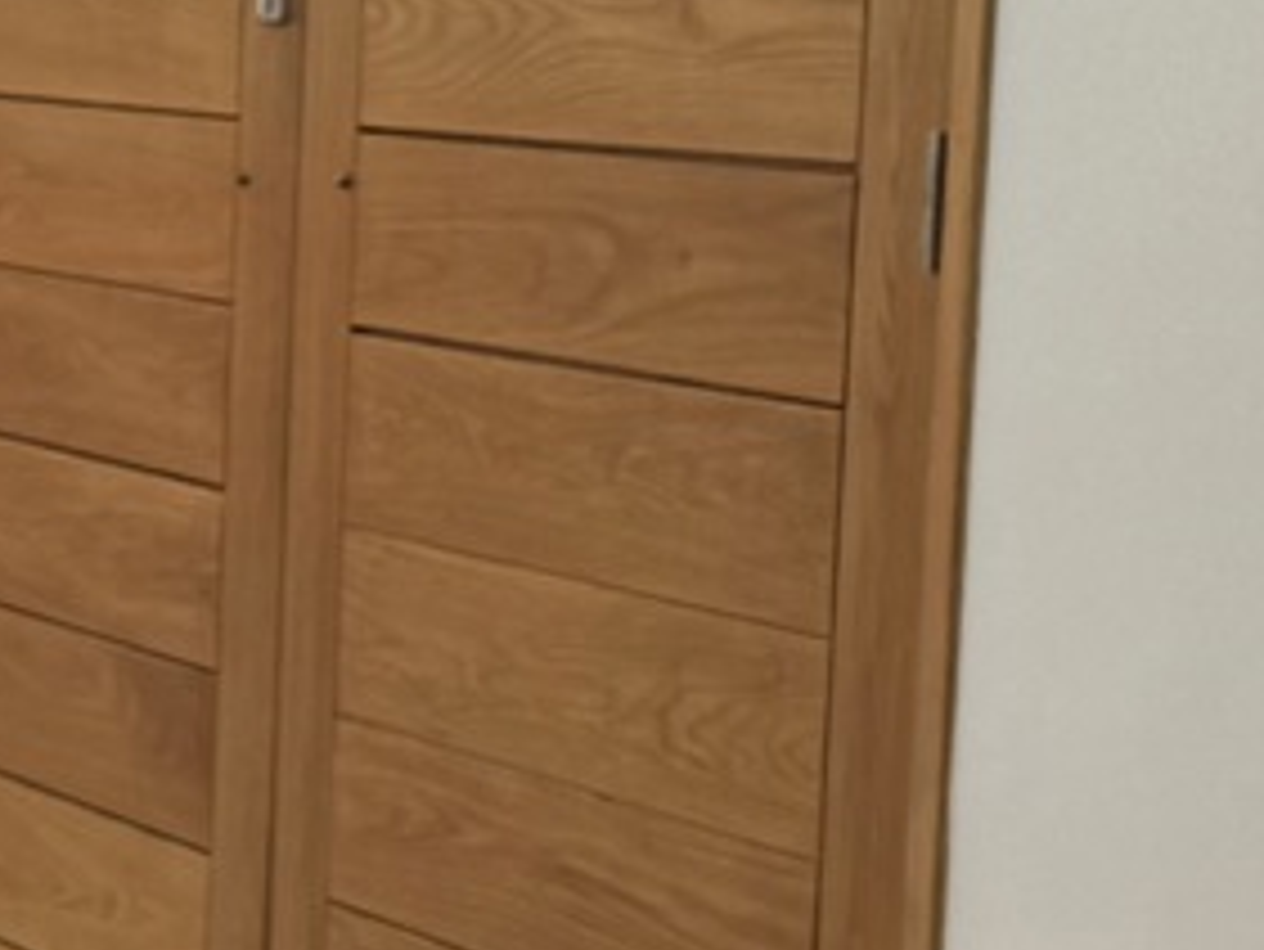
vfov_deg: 9.0
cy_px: 878
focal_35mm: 164
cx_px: -2258
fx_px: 5991
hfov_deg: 9.8
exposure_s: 1/121
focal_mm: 6.76
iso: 50
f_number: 1.78
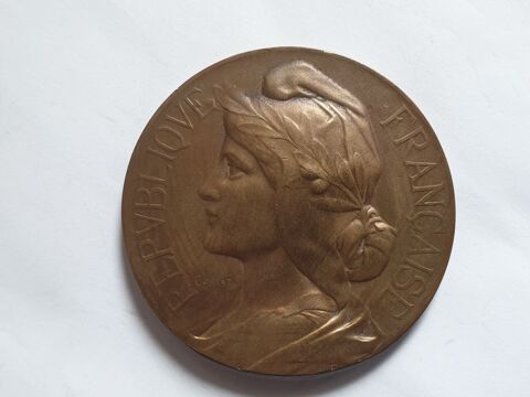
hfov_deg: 67.3
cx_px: 265
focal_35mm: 26
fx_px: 398
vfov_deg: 53.1
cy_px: 198
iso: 125
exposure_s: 1/50
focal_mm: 4.3
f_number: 2.4
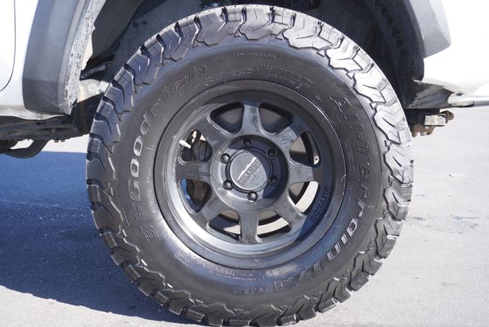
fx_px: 700
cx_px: 247
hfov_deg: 38.5
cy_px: 166
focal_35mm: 52
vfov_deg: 26.3
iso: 100
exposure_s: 1/80
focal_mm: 33
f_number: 5.6
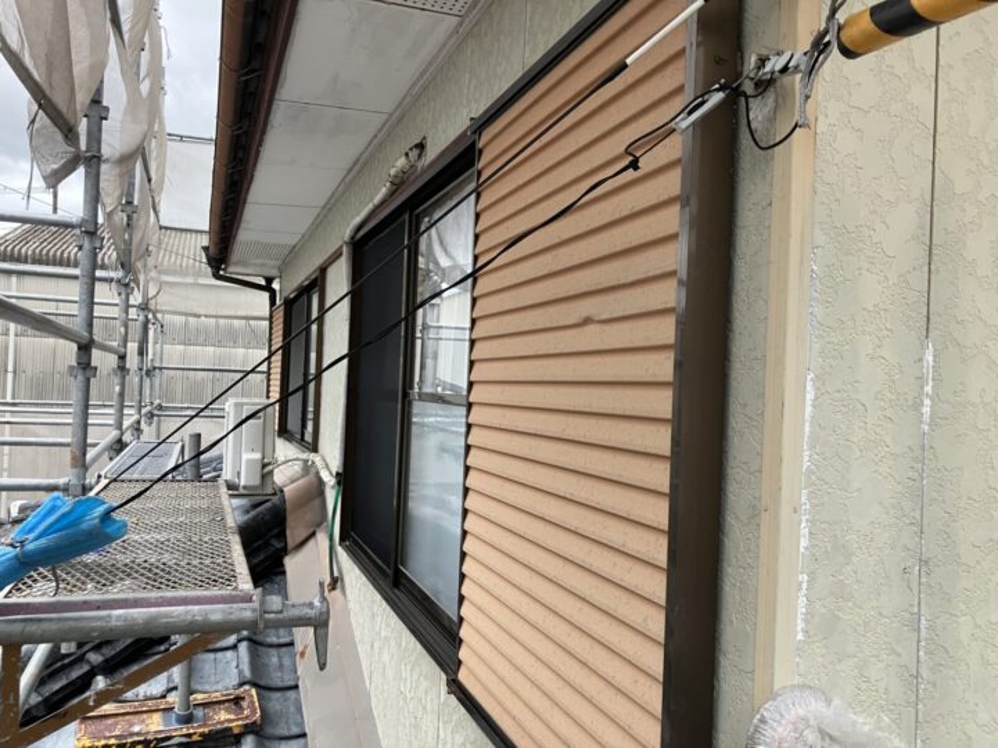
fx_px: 807
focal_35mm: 28
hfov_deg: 63.4
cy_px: 374
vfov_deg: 49.7
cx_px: 499
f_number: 1.8
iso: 80
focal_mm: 3.99
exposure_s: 1/97
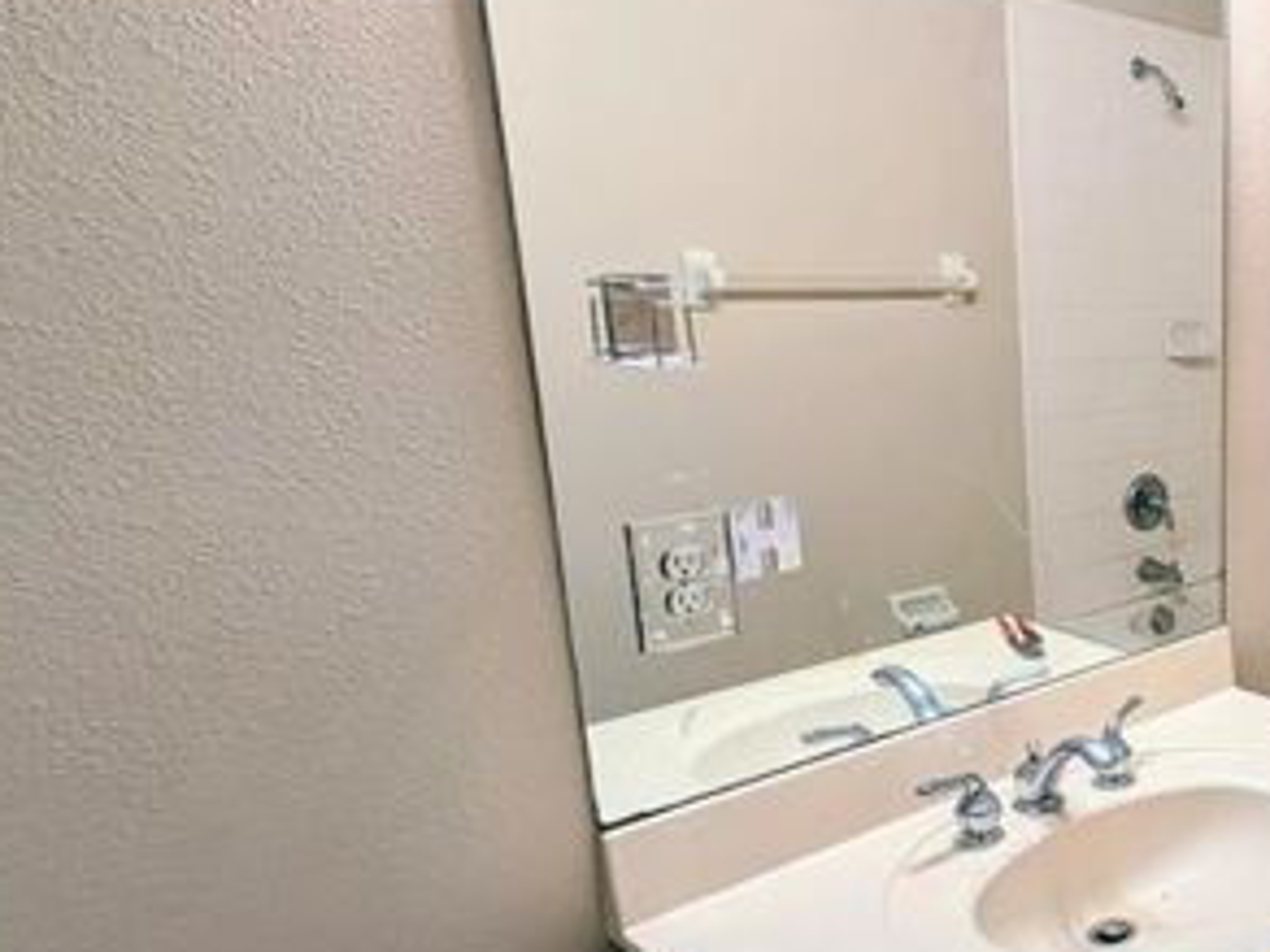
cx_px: 1407
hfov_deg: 45.6
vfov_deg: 48.1
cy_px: 535
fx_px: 1064
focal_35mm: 29
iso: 51
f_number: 1.7
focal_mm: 2.02
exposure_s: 1/60
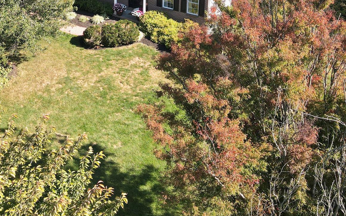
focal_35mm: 45
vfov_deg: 26.9
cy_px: -5
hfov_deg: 43.8
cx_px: 119
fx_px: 424
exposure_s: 1/350
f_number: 2.8
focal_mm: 4.5
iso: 100
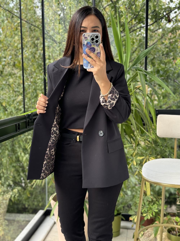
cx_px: 90
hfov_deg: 30.3
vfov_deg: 39.7
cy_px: 120
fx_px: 333
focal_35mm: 48
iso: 100
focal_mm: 6.76
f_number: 1.78
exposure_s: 1/127
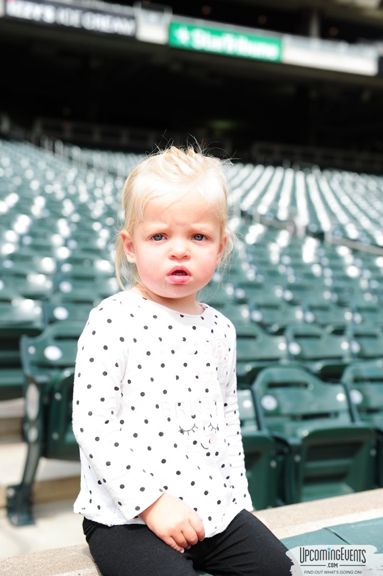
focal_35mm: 52
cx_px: 192
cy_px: 288
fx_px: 831
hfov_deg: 25.9
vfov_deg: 38.2
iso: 400
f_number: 4
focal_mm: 52
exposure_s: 1/800
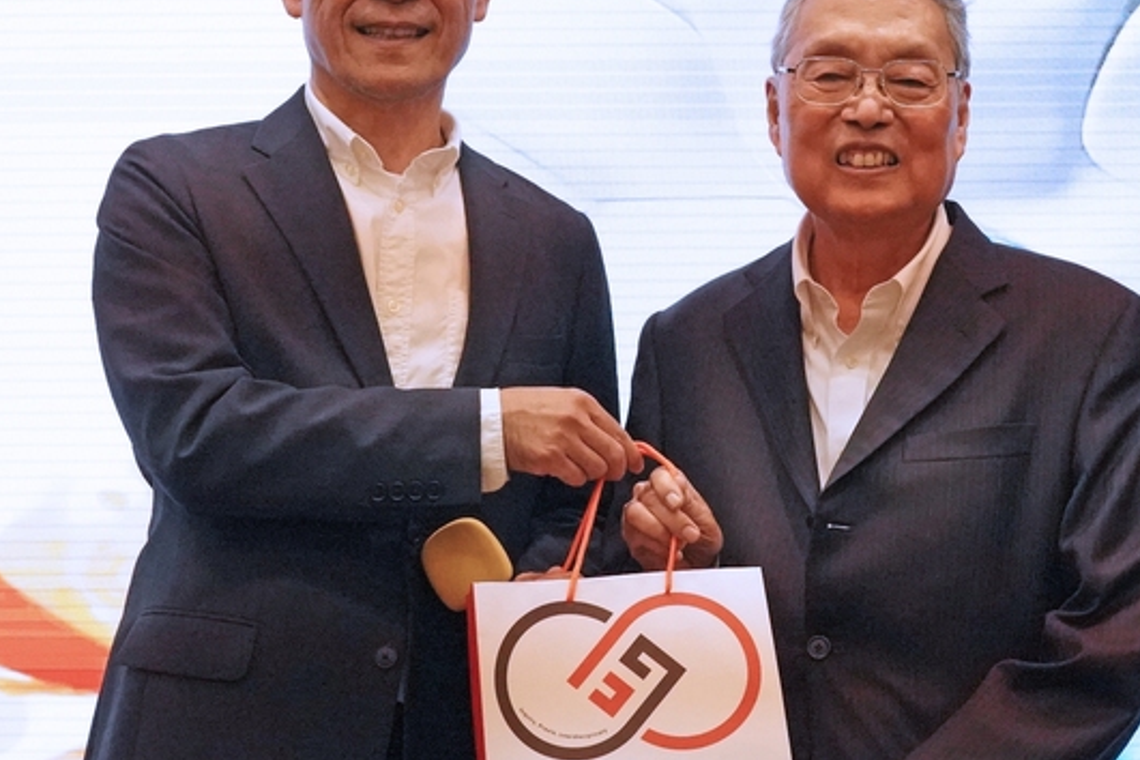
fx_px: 3008
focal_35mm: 95
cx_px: 597
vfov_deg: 14.4
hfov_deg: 21.5
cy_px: 292
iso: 12800
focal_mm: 42
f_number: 6.3
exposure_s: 1/800
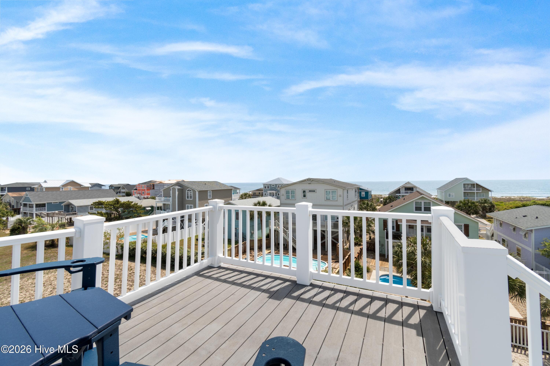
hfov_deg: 100.4
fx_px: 229
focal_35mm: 15
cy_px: 183
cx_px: 275
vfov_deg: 77.3
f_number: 8
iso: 100
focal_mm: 10
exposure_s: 1/250
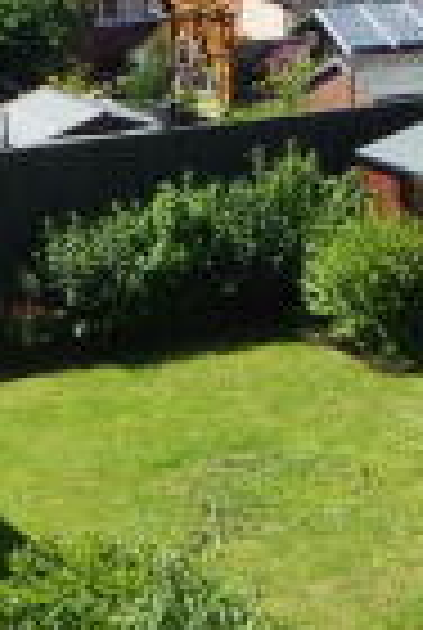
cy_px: -106
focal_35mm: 108
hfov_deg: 11.9
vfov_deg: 18.0
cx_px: 727
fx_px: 1894
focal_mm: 4.3
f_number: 3.3
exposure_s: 1/400
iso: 80
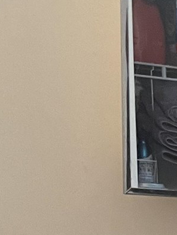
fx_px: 1035
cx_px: 434
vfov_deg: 11.8
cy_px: 443
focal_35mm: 152
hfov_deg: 8.8
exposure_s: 1/60
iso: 200
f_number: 1.6
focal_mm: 5.1
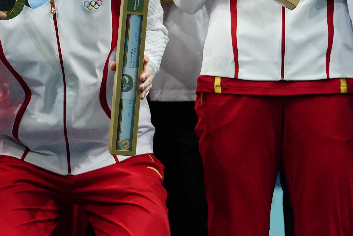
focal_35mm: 559
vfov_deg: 2.5
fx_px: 5481
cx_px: 48
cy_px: 41
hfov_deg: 3.7
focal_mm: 152
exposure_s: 1/640
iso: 1600
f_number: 4.5
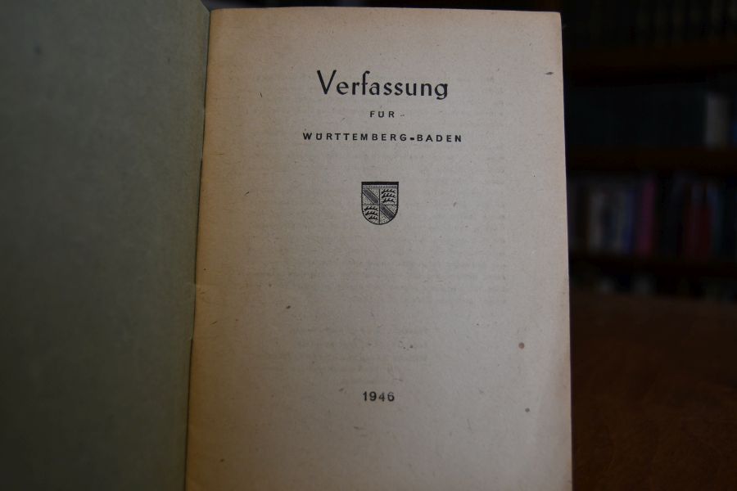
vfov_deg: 34.2
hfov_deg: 49.6
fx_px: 798
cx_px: 368
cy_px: 246
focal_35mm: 39
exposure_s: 1/250
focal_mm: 26
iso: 640
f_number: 4
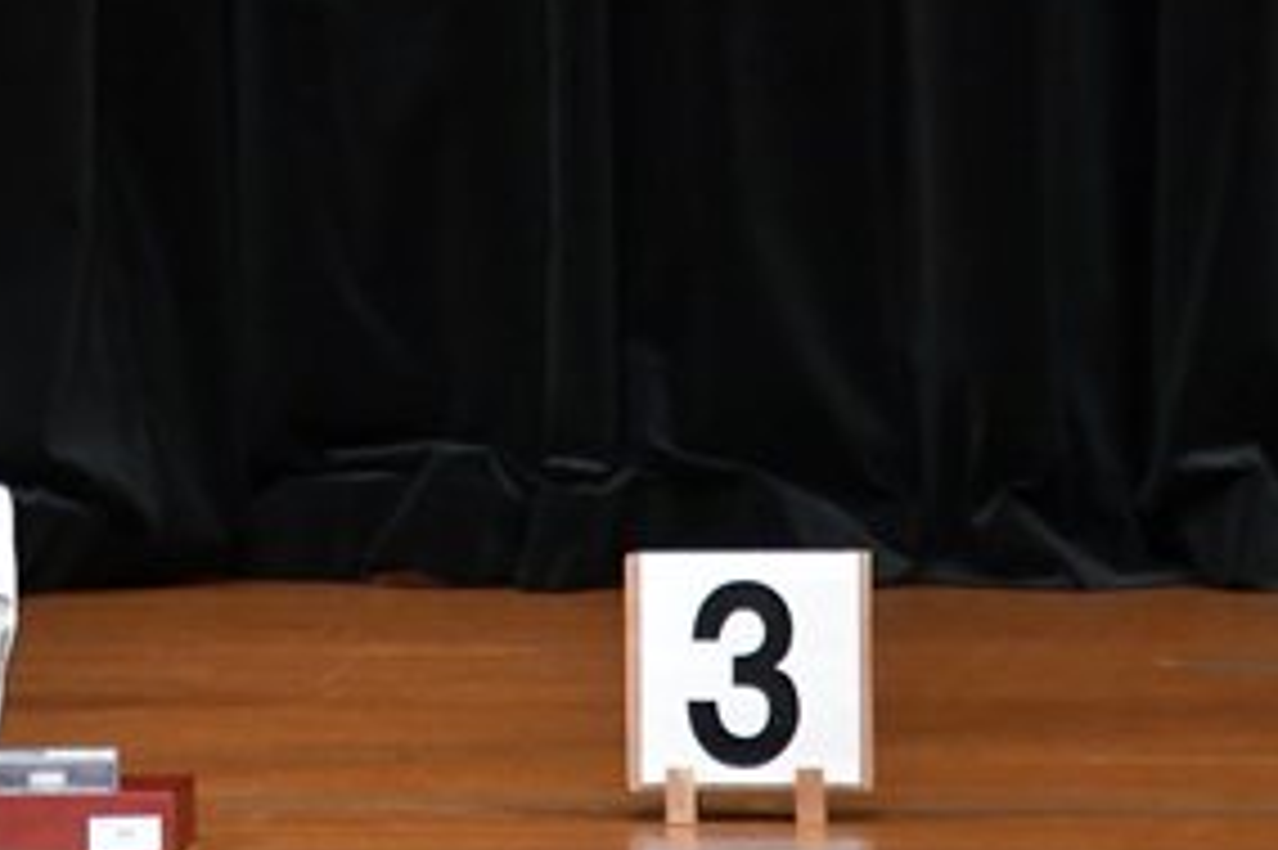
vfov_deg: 1.8
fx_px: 27566
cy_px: -265
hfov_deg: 2.7
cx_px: -56
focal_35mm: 777
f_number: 5.6
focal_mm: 190
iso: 4000
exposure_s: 1/400
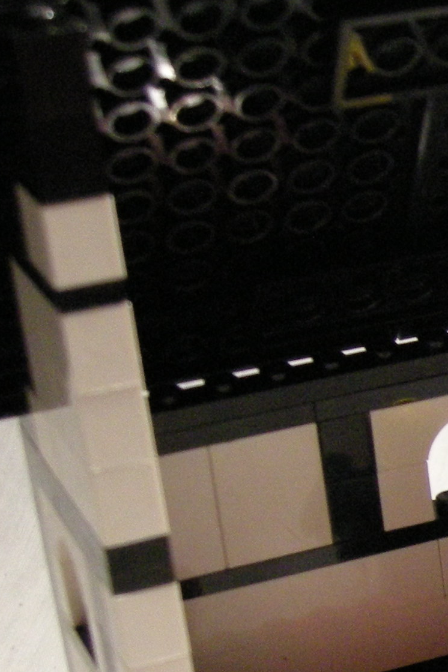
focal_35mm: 122
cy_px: 622
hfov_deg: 9.8
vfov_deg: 16.5
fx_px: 2279
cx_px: 1086
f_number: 2.7
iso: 400
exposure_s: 1/47.5
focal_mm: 7.5
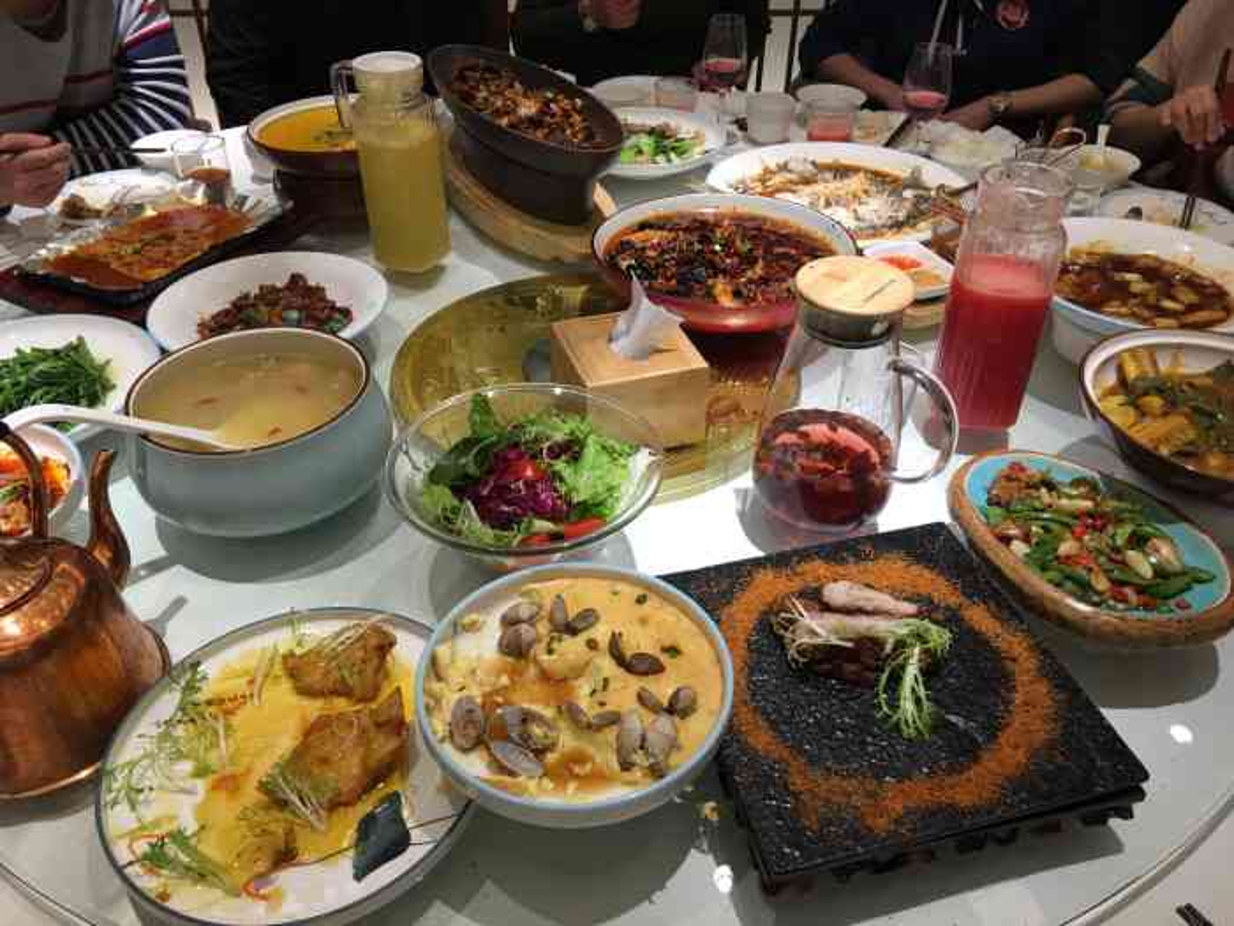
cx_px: 617
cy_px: 463
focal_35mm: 29
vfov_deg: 48.2
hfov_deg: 61.7
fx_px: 1034
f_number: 2.2
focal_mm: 4.15
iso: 32
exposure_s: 1/33
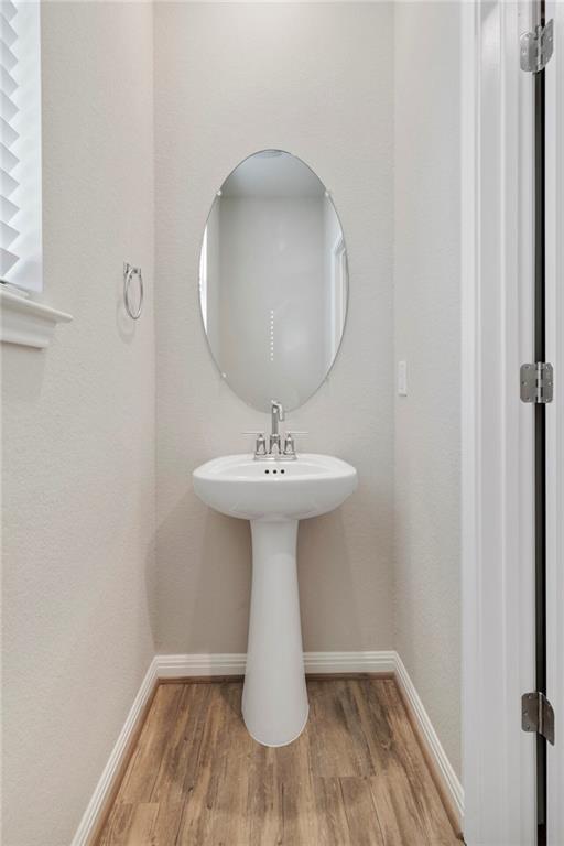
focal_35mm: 16
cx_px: 282
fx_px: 376
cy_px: 423
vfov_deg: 96.7
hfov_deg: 73.7
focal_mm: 16
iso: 500
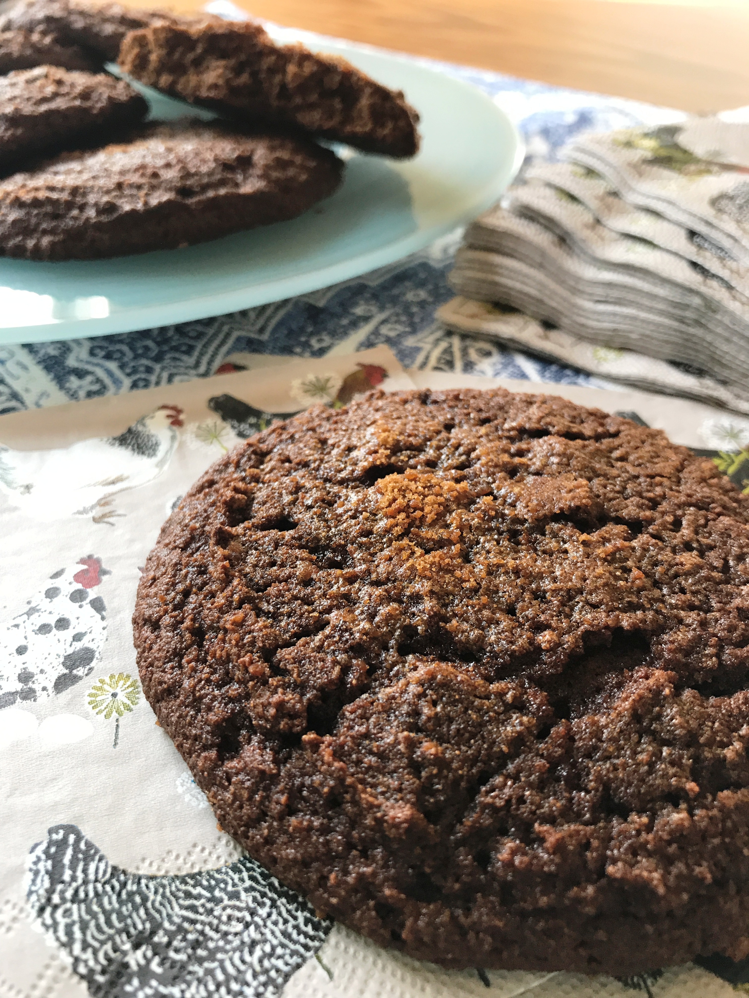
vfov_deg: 63.4
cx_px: 374
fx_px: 808
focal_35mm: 28
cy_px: 499
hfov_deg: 49.7
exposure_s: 1/30
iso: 32
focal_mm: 3.99
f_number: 1.8
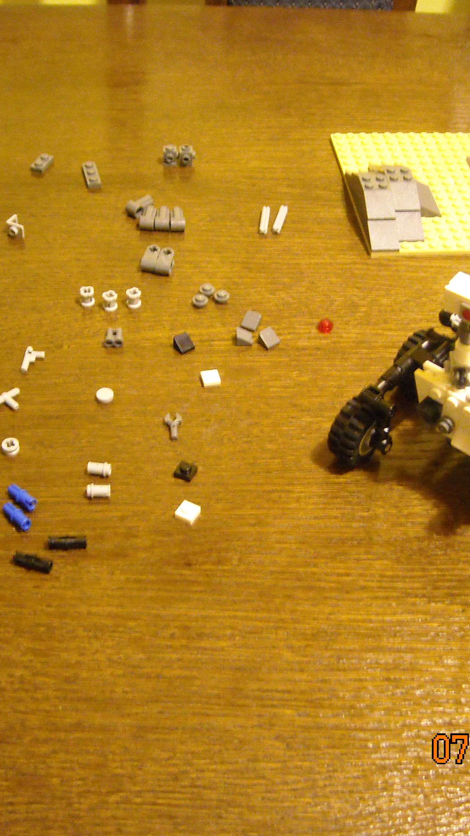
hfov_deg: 23.5
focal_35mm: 51
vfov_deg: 40.6
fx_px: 1130
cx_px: 218
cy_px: 418
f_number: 2.8
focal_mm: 5.7
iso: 436
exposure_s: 1/8
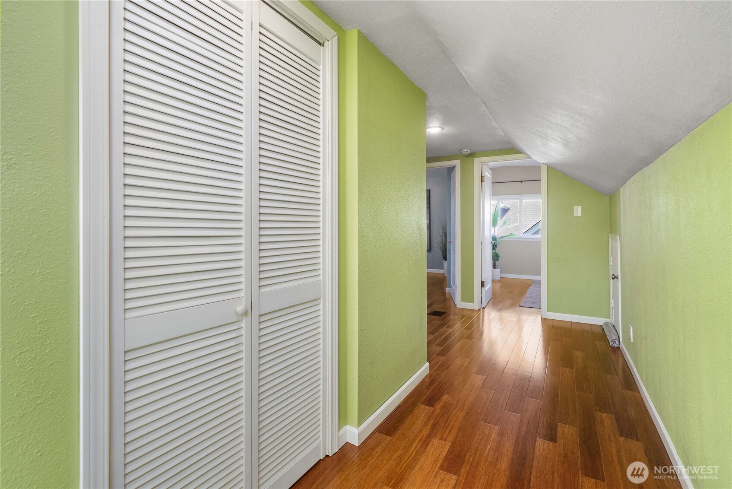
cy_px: 244
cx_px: 366
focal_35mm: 16
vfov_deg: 73.8
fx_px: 325
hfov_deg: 96.7
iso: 1000
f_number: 7.1
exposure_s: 1/8
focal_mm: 16
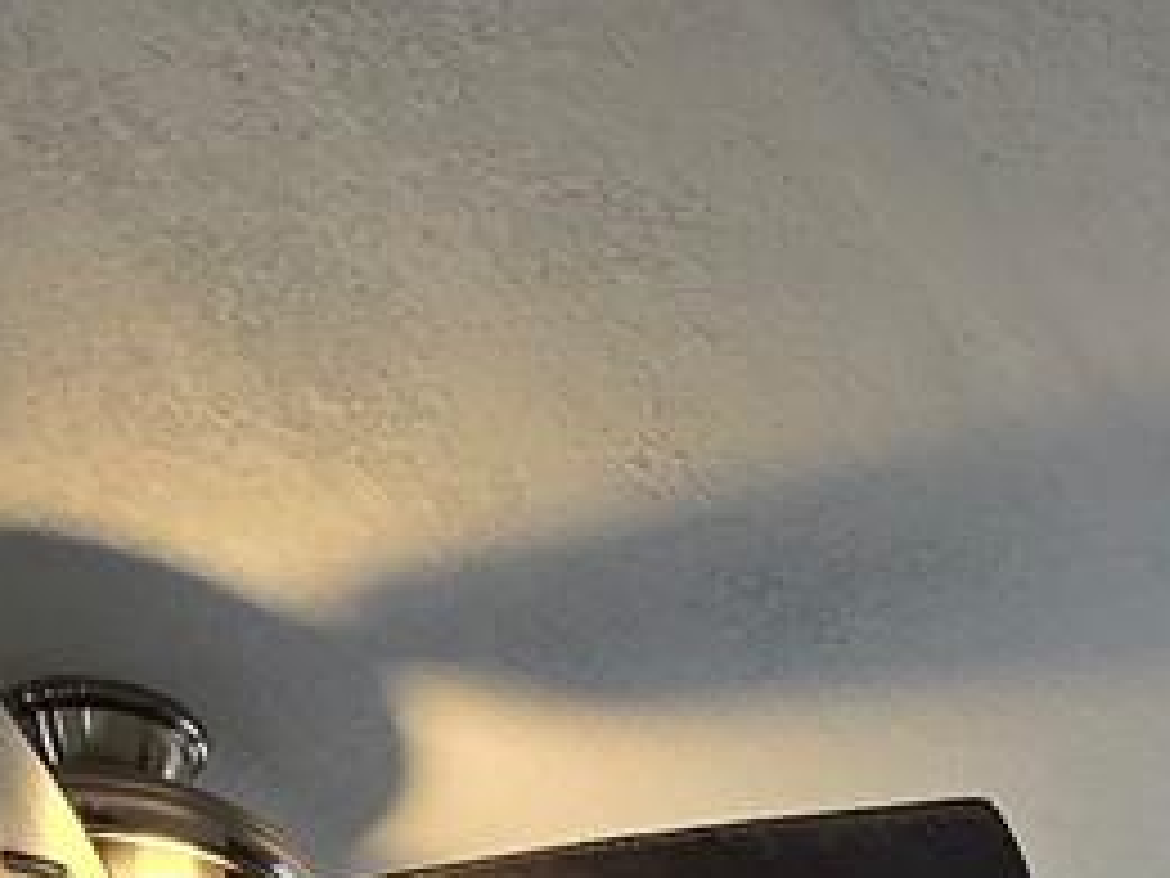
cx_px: 1107
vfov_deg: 11.9
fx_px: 2704
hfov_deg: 23.6
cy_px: 2481
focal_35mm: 80
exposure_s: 1/60
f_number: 2.2
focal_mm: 2.2
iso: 50
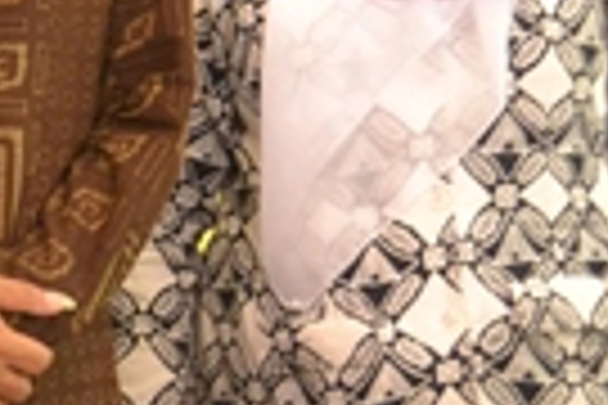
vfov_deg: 6.4
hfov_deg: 9.4
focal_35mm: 213
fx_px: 3597
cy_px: 47
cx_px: -279
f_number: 4.5
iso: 1600
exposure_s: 1/15
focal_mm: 30
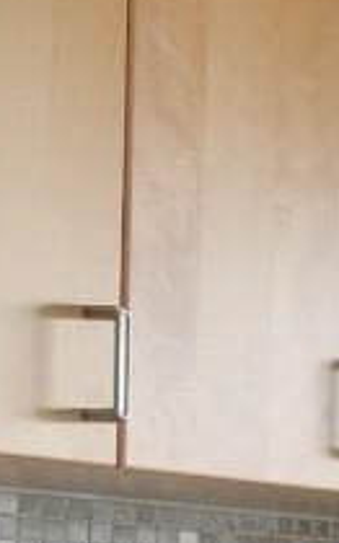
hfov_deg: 5.6
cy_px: 654
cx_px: 1899
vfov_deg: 16.9
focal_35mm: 118
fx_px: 1747
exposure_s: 1/100
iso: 100
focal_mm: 10
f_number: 4.5
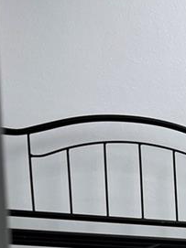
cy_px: 482
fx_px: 825
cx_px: 392
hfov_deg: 11.4
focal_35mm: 115
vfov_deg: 14.5
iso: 50
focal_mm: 5.7
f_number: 1.5
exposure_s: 1/120
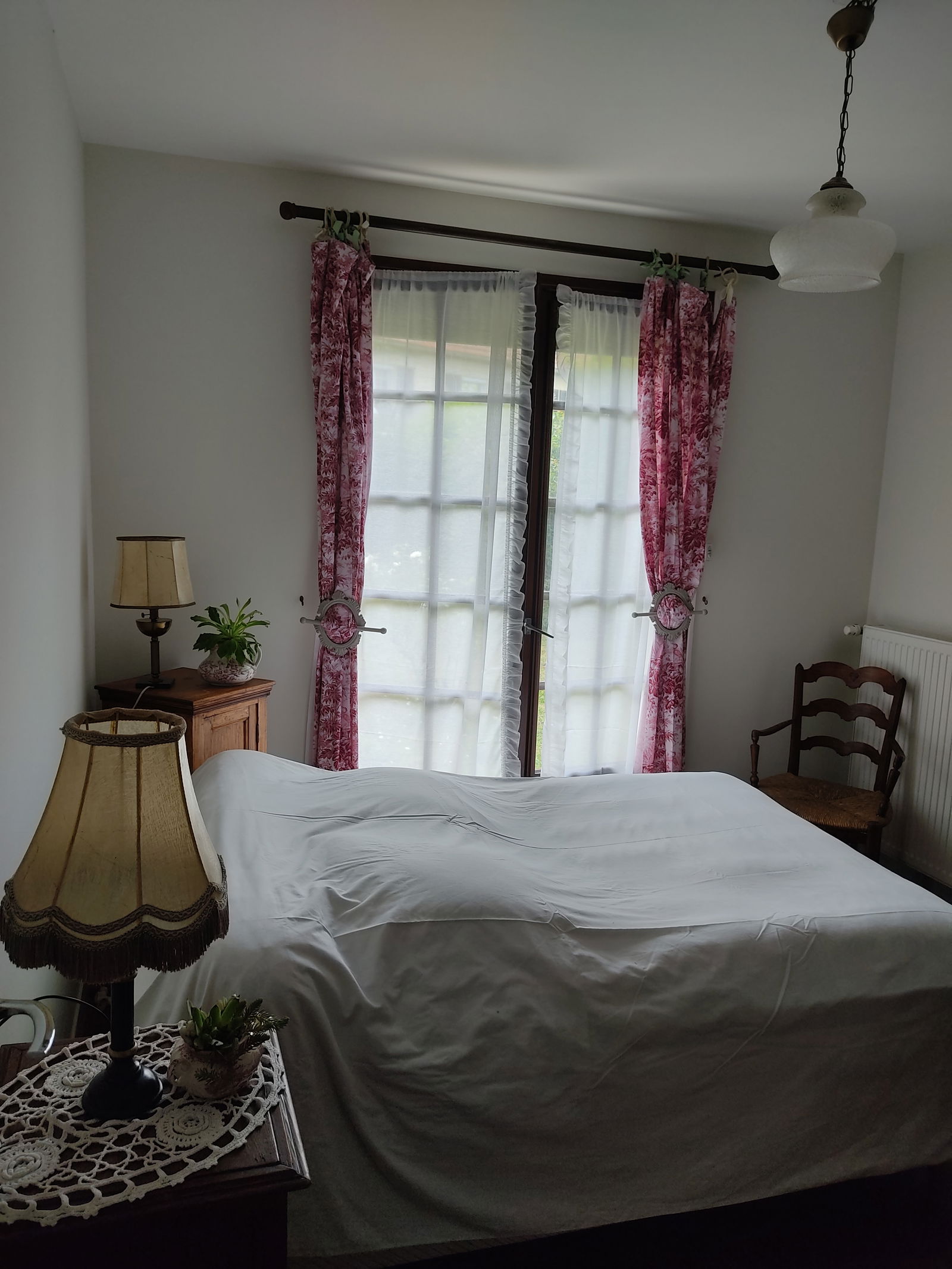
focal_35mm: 26
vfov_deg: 67.3
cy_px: 634
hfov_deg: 53.1
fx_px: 953
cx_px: 476
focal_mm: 4.74
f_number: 1.79
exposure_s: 1/111
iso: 100
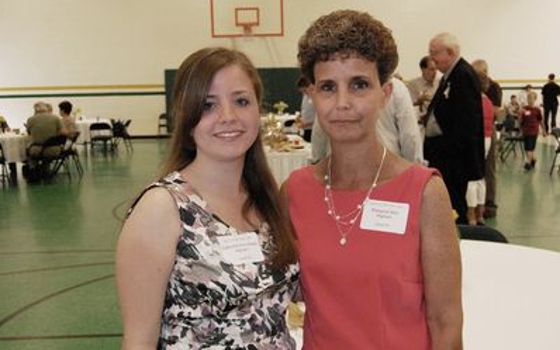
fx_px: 656
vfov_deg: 29.9
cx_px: 280
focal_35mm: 43
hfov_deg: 46.2
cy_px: 180
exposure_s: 1/60
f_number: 5.6
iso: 1600
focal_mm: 28
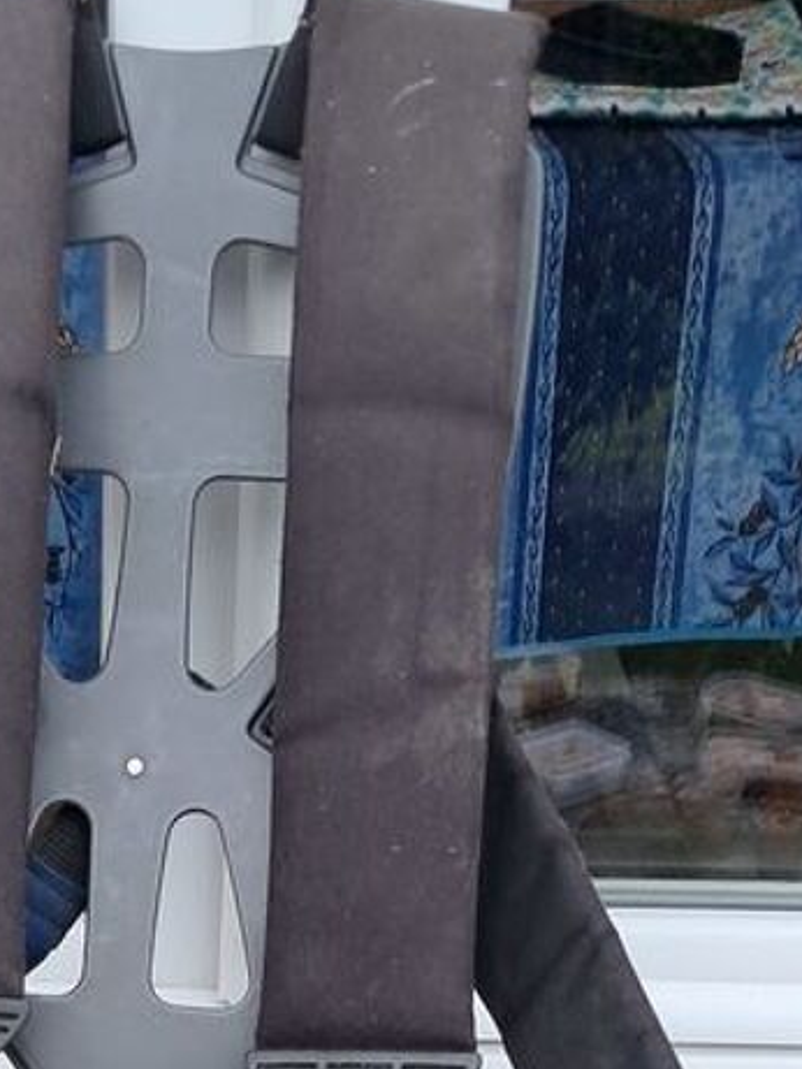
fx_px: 2408
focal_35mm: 78
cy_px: 1409
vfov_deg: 22.3
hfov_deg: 18.6
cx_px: 90
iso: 50
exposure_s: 1/60
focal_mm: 4
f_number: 1.8
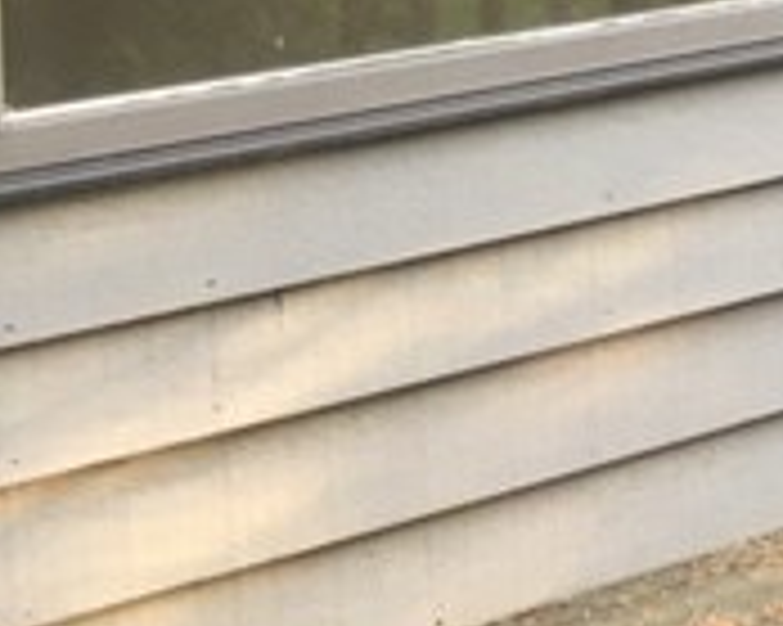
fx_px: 2409
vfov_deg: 13.8
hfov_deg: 15.6
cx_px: 1436
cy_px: -333
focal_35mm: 104
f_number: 2.2
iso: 25
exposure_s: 1/15
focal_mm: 4.15
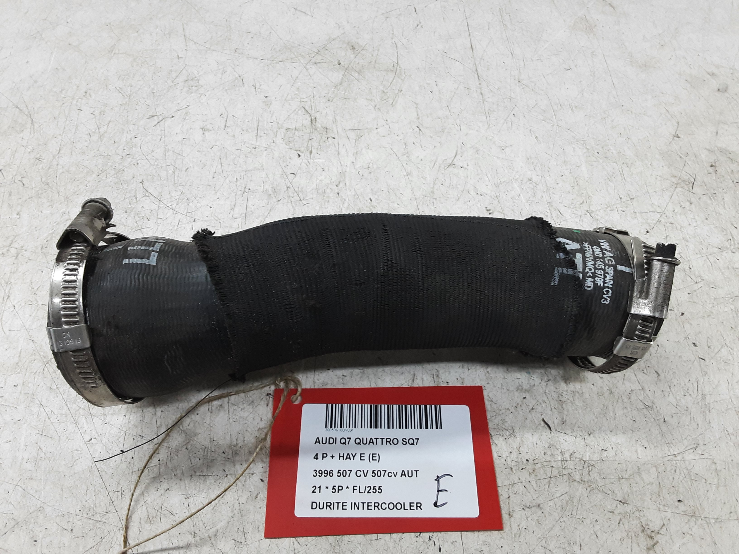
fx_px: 576
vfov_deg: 51.4
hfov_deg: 65.3
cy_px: 277
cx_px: 370
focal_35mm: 27
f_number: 1.9
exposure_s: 1/50
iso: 125
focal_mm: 2.91
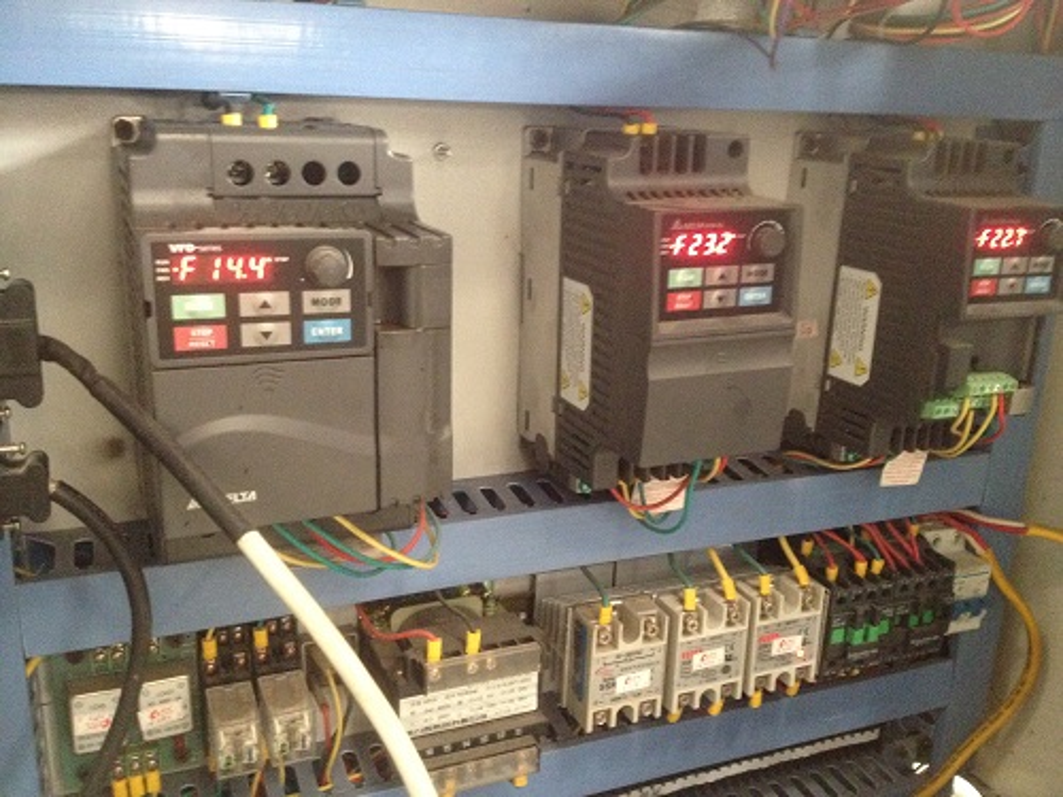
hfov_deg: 52.6
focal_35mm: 35
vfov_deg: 40.7
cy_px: 398
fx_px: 1075
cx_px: 532
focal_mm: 4.28
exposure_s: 1/15
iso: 500
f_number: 2.4
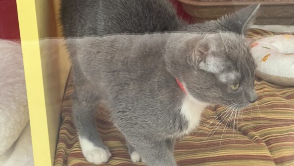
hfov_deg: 18.9
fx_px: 881
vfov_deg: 10.7
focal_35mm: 113
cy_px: 41
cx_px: 147
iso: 125
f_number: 2.8
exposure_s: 1/99
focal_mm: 9
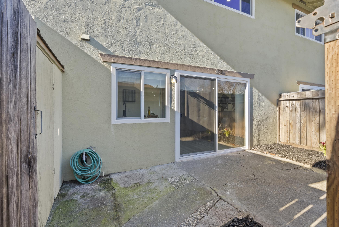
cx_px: 170
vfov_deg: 77.4
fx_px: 141
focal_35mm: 15
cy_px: 114
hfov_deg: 100.4
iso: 400
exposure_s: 1/30
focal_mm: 15
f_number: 9
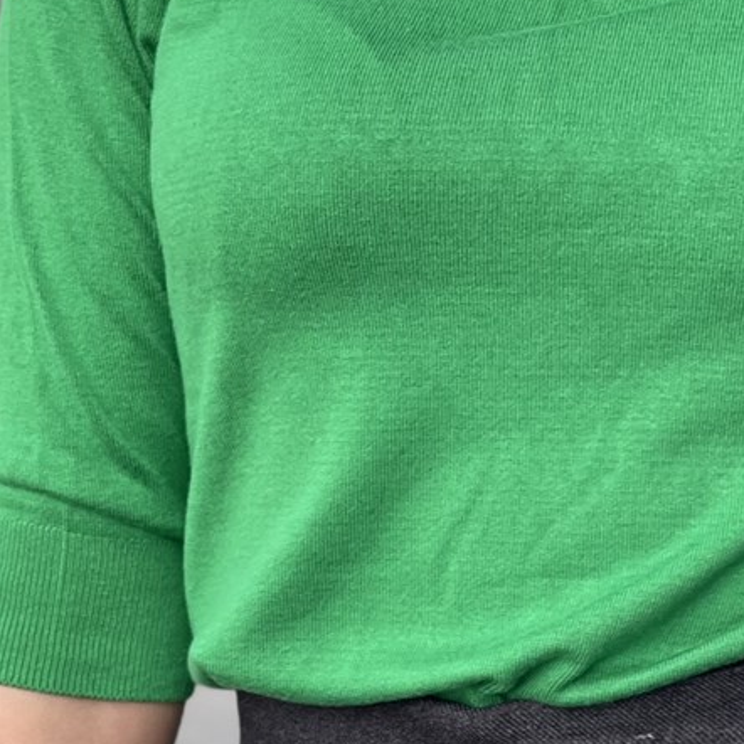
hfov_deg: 8.5
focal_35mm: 205
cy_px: 136
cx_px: 712
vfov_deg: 8.5
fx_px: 4985
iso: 20
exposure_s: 1/121
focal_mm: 7.5
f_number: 2.2
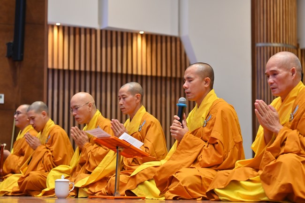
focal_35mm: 98
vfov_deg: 14.0
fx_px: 830
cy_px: 102
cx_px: 152
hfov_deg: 20.8
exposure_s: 1/100
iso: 1250
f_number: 5
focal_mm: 98
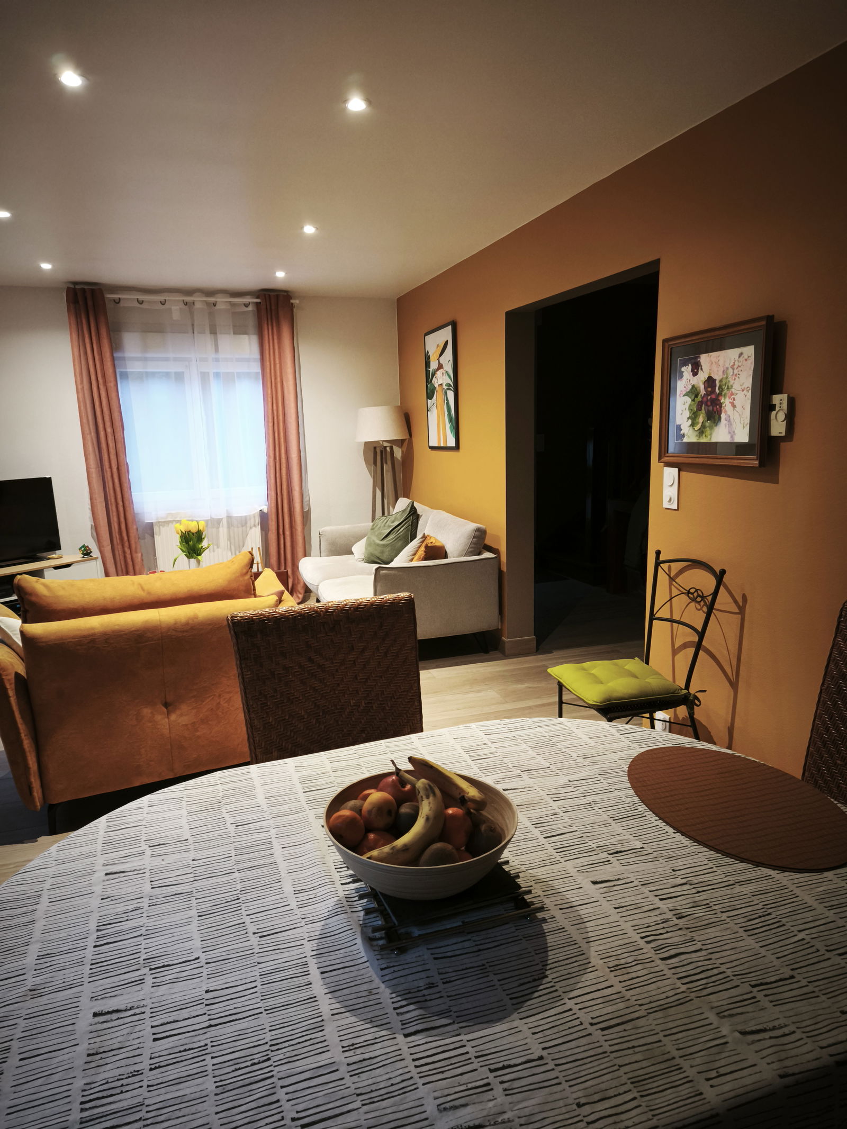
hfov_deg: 58.9
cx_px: 424
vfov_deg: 73.9
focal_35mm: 23
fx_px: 750
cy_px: 564
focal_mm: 5.35
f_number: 1.7
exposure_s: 1/50
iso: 640
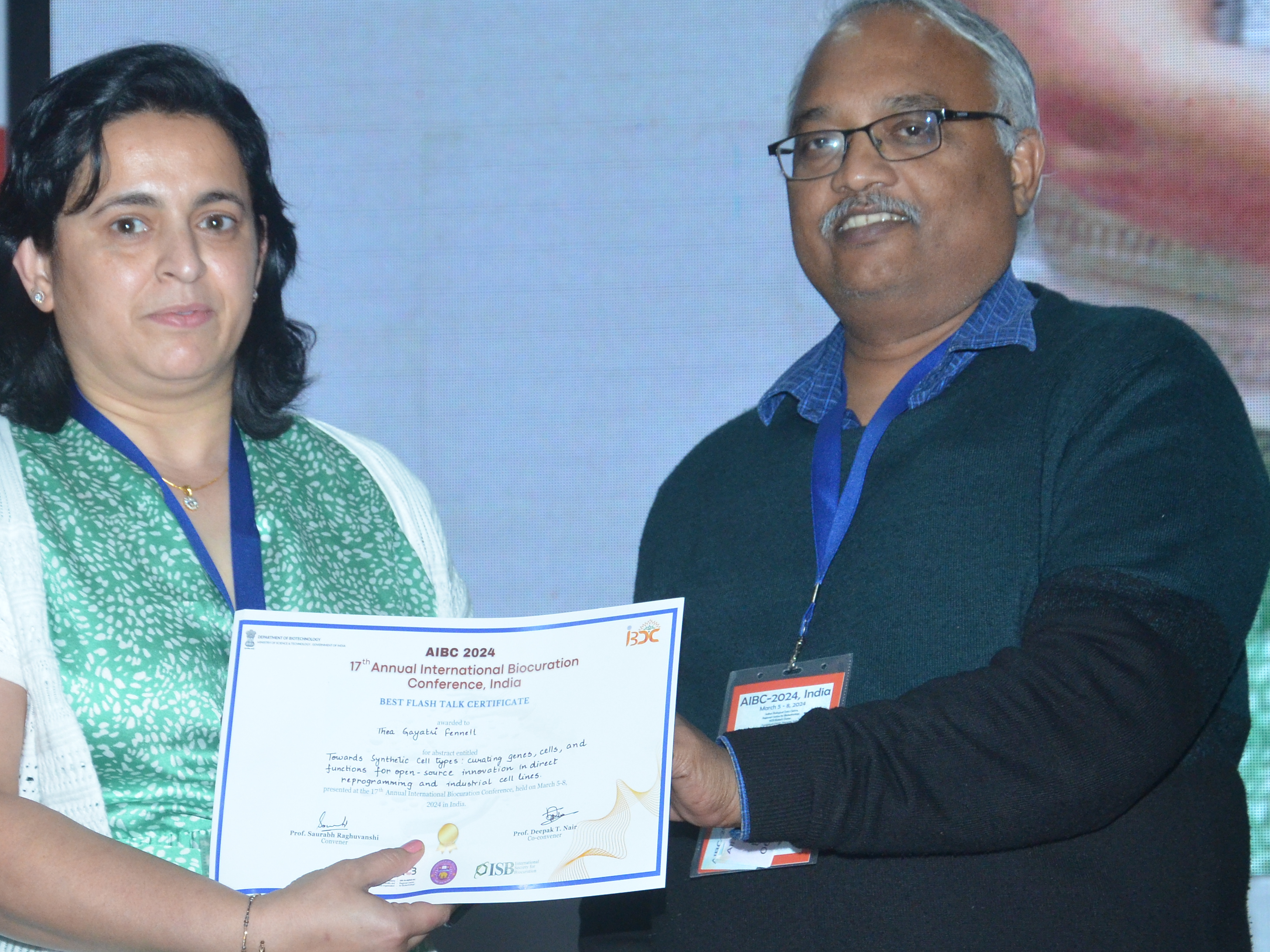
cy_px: 606
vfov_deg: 9.8
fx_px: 5540
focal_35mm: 151
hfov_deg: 13.1
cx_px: 469
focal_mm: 62
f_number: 5.6
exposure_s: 1/160
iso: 1600
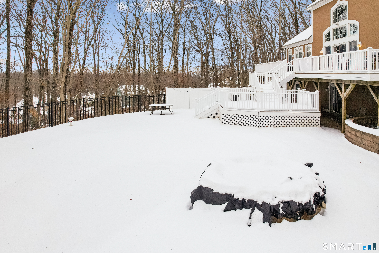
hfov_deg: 78.6
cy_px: 126
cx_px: 190
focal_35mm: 22
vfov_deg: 57.2
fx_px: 232
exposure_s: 1/500
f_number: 2.8
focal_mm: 8.38
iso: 200
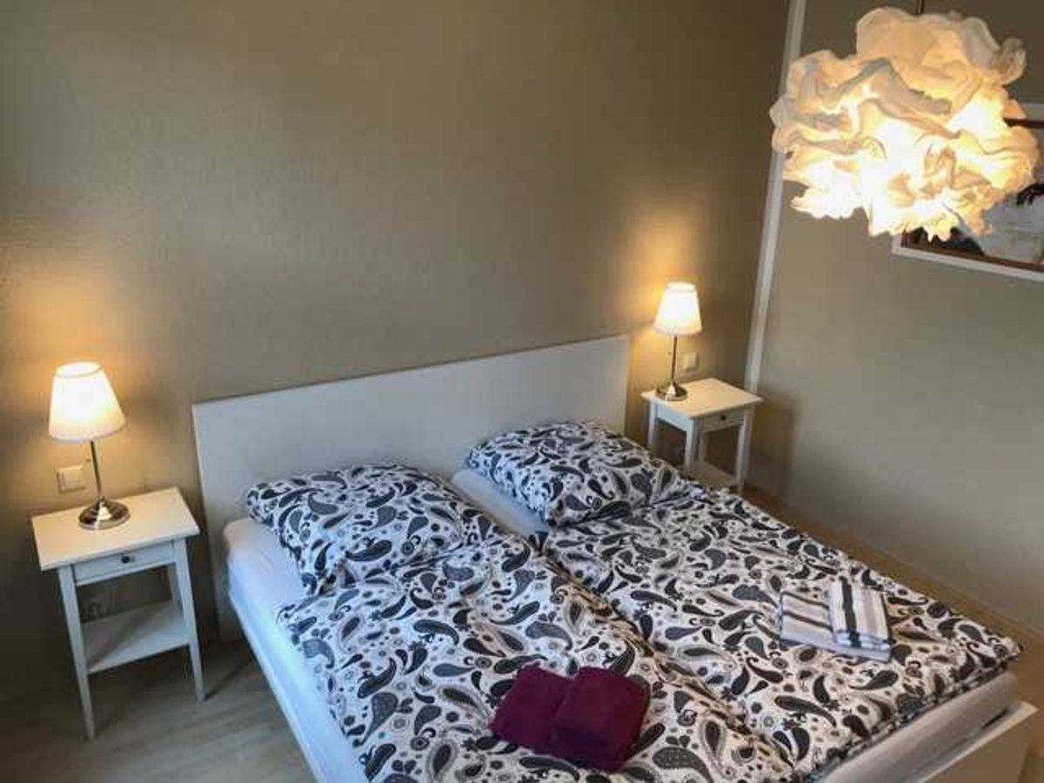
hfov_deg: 63.4
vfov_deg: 49.7
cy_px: 392
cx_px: 522
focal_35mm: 28
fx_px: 844
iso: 25
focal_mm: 3.99
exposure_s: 1/33
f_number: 1.8
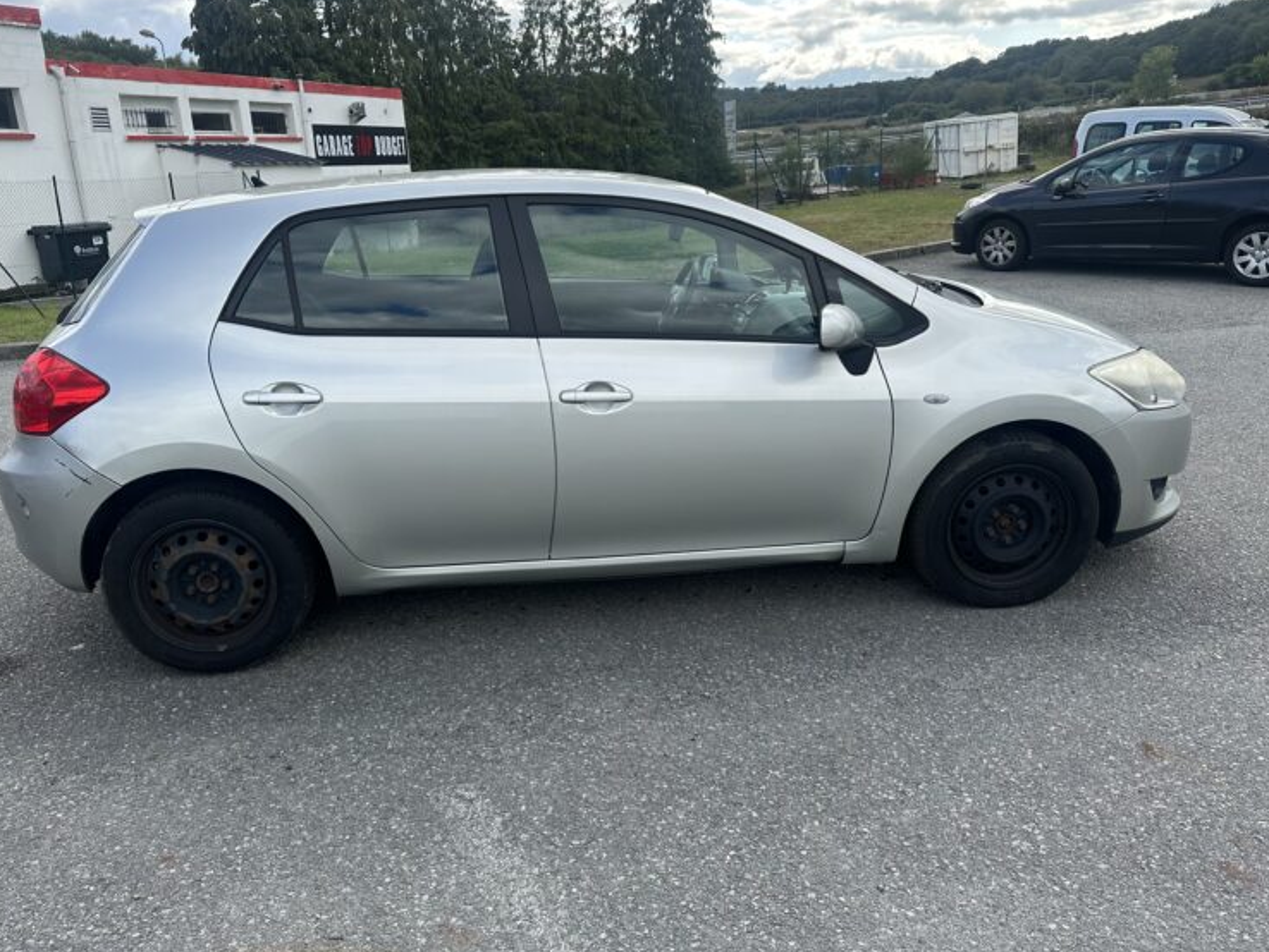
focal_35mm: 26
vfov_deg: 53.1
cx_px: 593
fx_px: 953
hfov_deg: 67.2
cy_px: 452
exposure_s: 1/2028
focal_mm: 6.86
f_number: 1.78
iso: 80
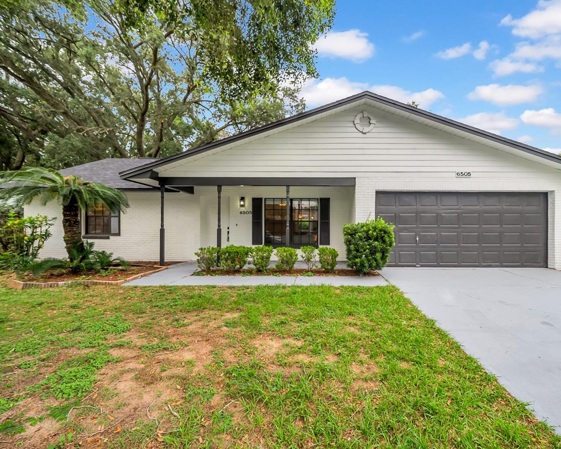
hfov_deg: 100.6
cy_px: 228
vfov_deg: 88.0
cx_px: 299
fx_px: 232
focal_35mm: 14
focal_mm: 12
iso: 800
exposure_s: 1/100
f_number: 8
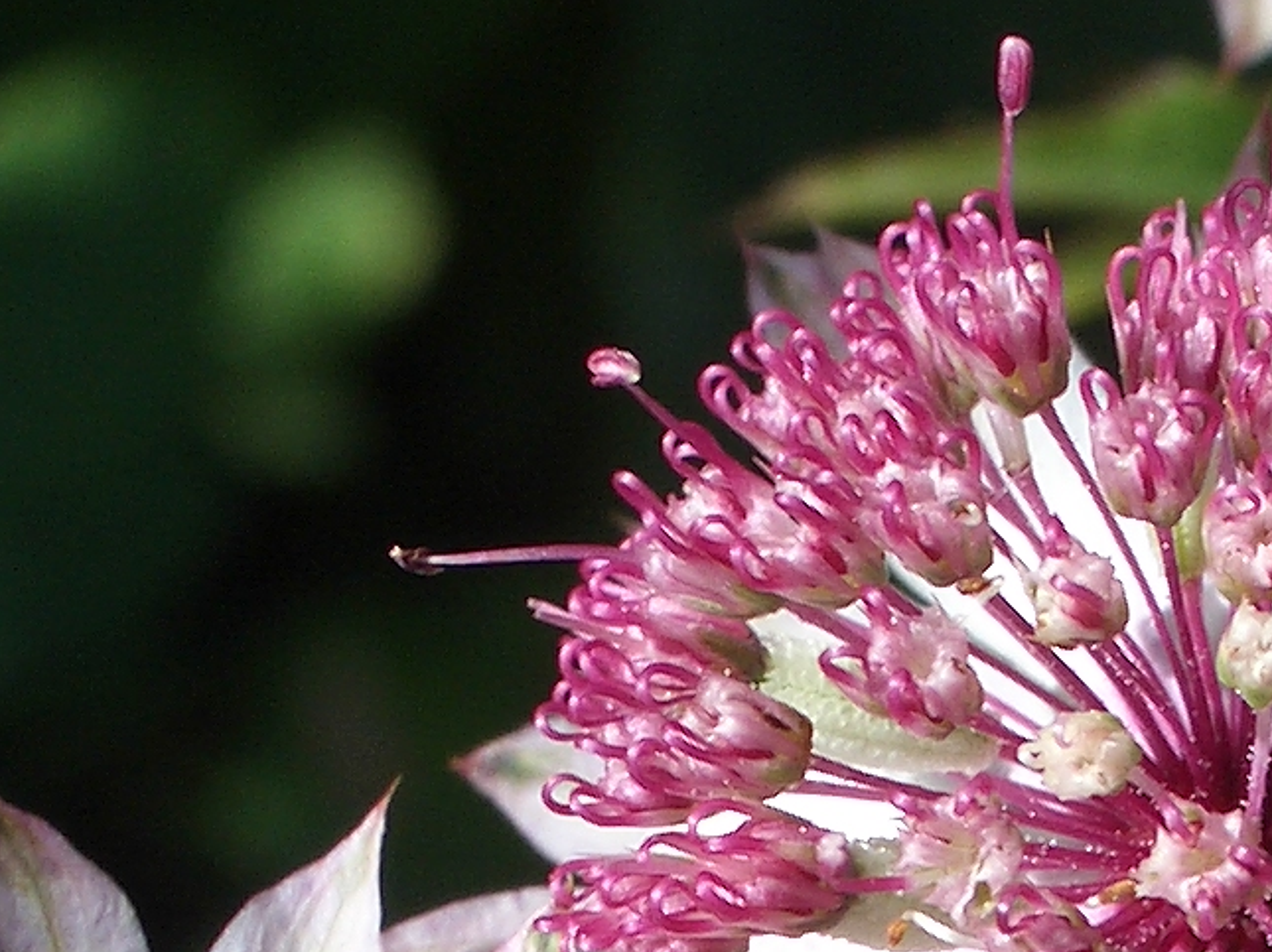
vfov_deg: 7.5
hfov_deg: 10.0
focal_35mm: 197
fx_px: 7235
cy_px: 1088
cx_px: 1282
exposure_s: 1/320
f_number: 5.6
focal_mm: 10.2
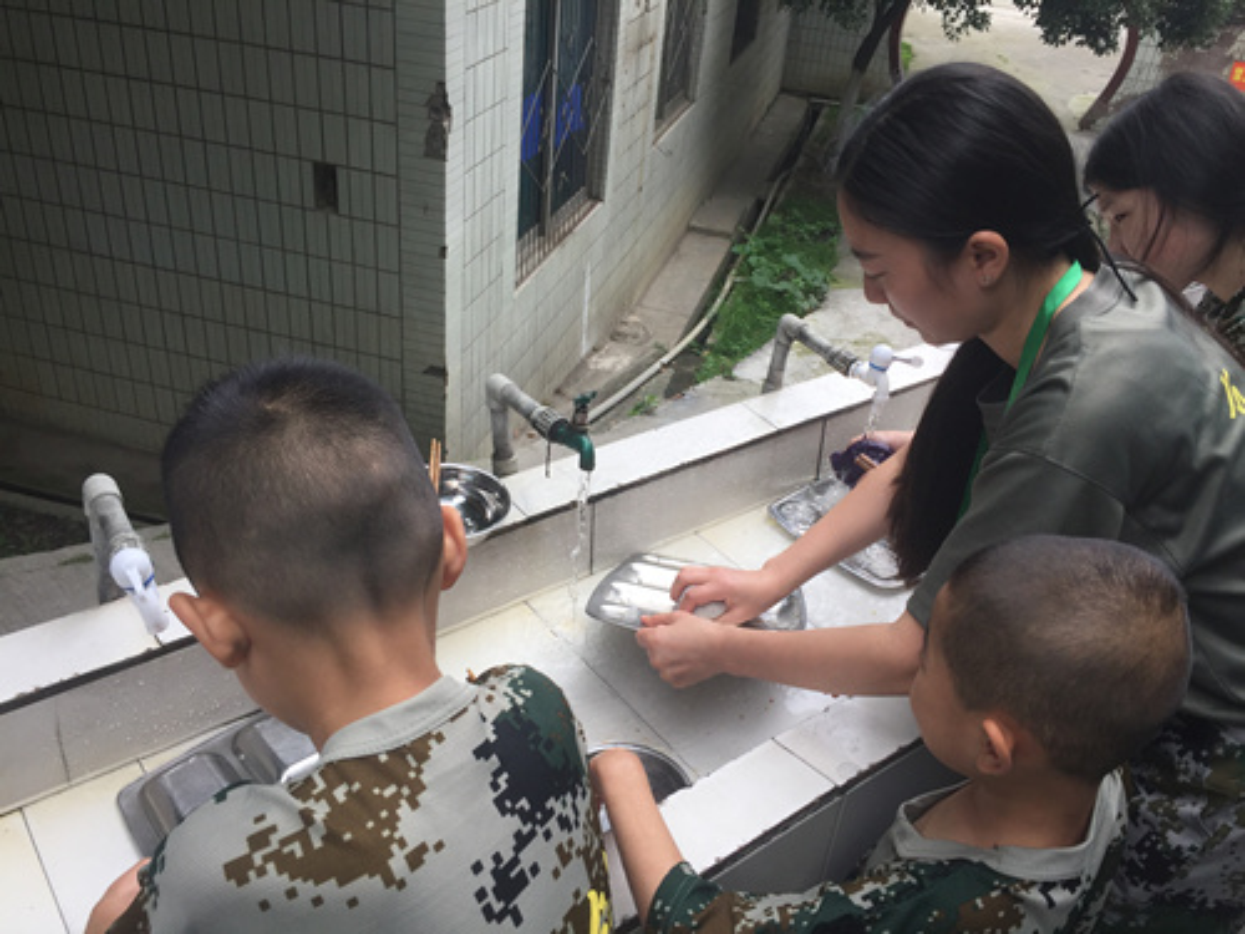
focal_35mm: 29
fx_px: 1043
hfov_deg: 61.7
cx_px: 622
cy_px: 467
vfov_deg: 48.2
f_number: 2.2
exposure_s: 1/682
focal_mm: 4.15
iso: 32
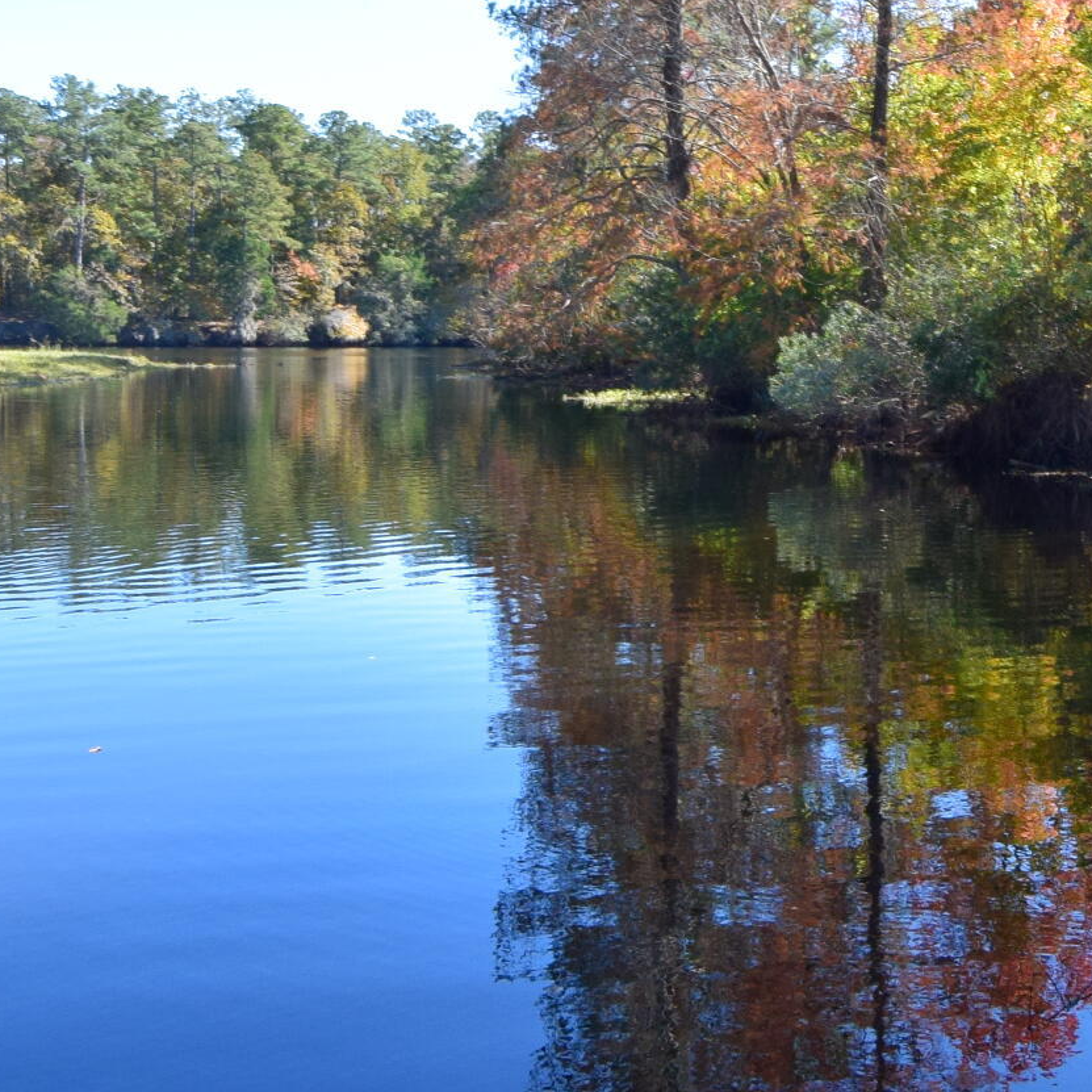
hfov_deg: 36.1
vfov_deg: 36.6
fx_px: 1642
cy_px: 419
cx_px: 799
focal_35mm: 46
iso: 400
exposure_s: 1/200
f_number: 10
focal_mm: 10
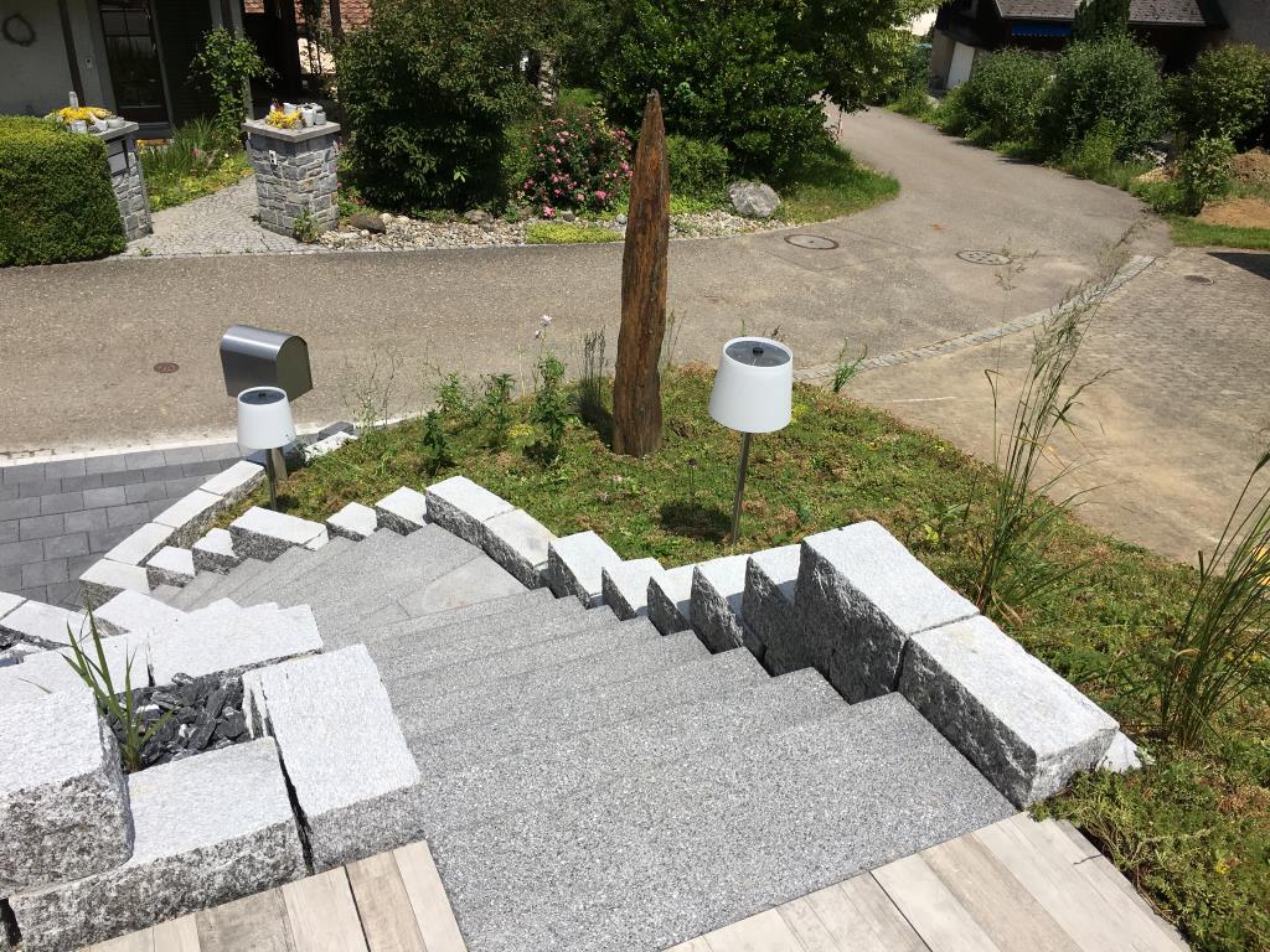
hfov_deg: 61.7
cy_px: 476
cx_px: 635
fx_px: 1064
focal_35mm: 29
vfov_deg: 48.2
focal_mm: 4.15
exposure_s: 1/3344
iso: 25
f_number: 2.2
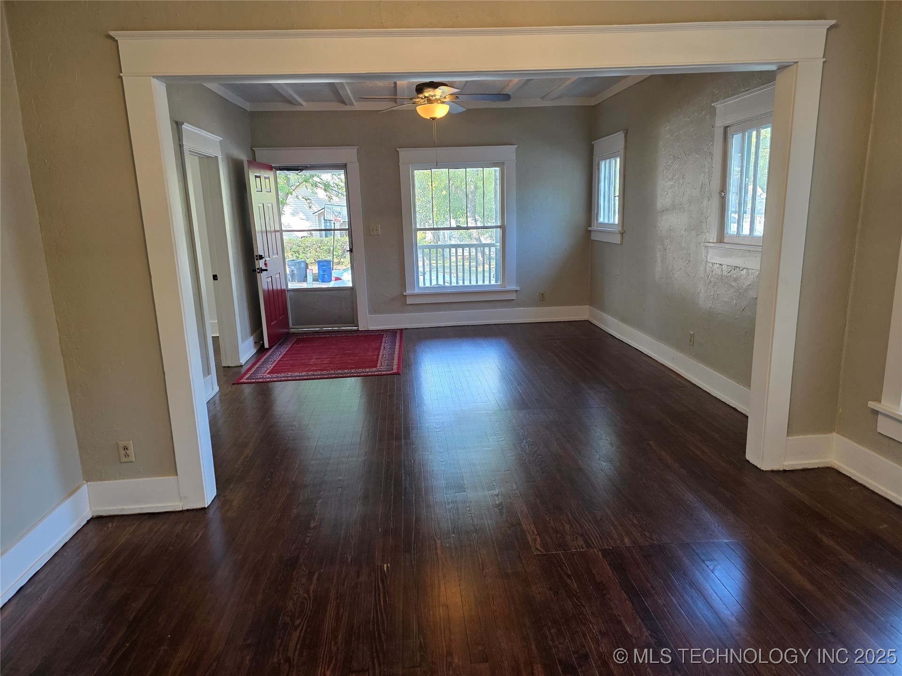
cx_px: 451
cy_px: 338
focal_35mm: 23
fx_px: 599
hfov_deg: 73.9
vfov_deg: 58.9
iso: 200
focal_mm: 6.3
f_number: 1.7
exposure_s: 1/120
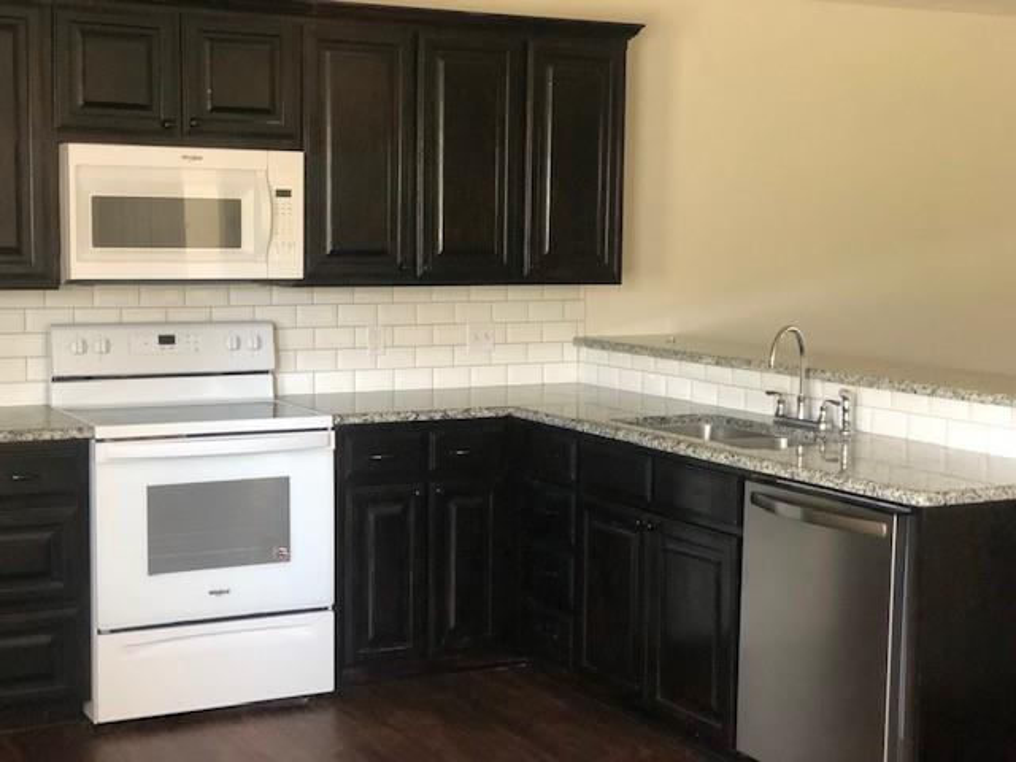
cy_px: 381
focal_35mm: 57
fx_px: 1673
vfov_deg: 25.7
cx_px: 508
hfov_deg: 33.8
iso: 400
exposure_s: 1/30
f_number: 2.8
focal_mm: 6.6
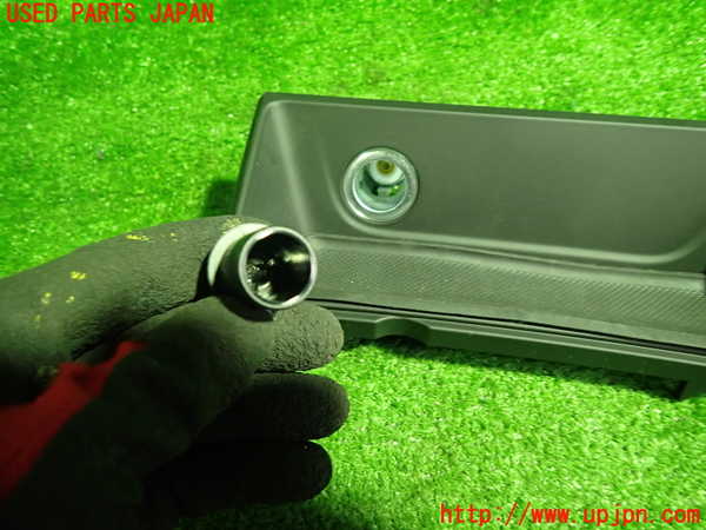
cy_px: 265
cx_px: 353
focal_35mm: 25
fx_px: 510
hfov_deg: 69.4
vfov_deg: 54.9
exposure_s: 1/30
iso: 500
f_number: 2
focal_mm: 4.5
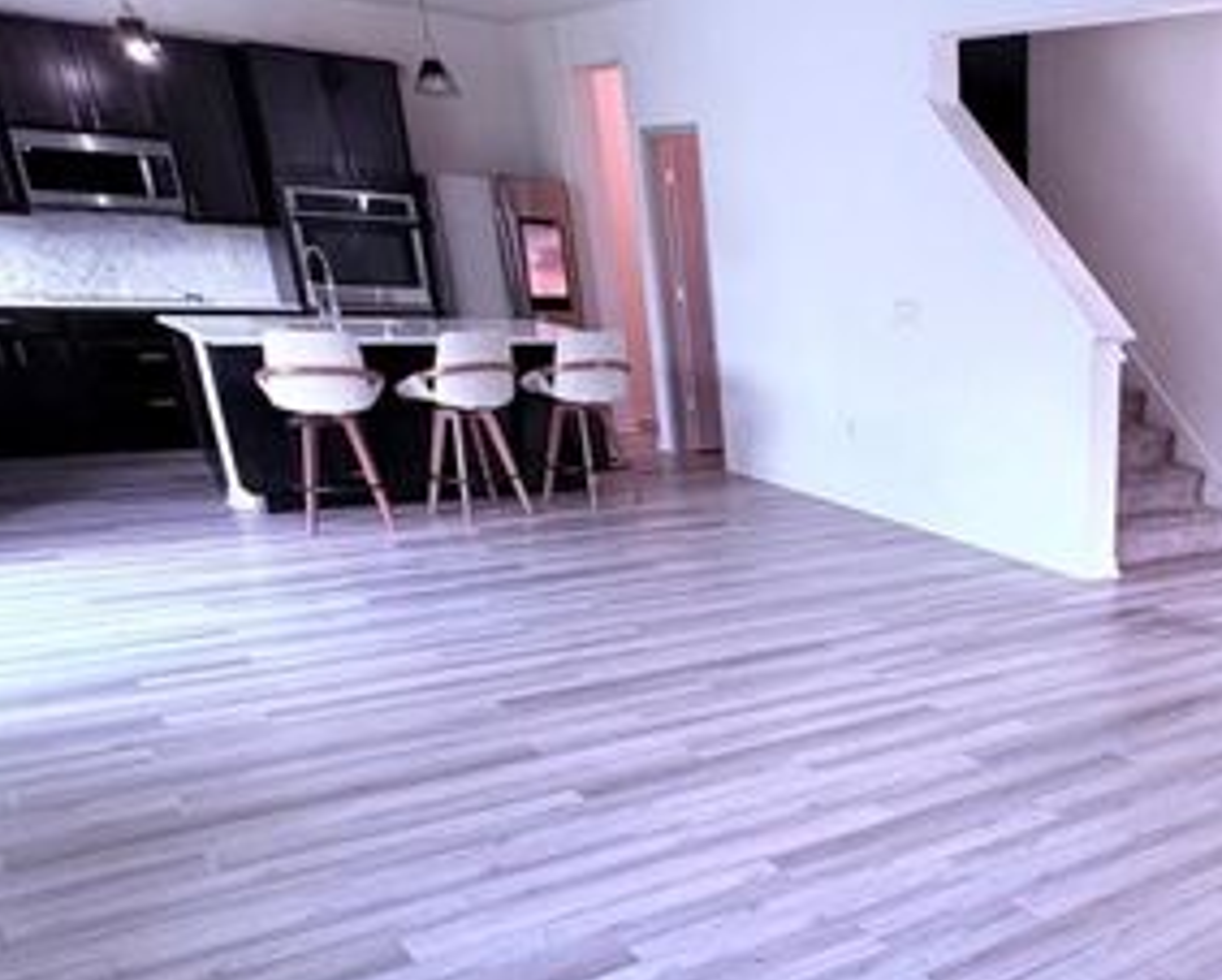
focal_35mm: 34
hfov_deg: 45.9
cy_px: 790
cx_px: 1172
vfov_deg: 41.5
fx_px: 1231
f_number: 2.2
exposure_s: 1/120
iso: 200
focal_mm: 2.22
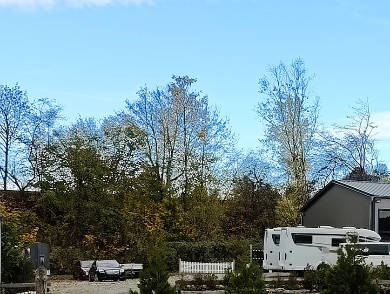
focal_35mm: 111
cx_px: 391
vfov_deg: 13.2
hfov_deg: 17.3
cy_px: 308
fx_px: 1252
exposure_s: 1/1156
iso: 100
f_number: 1.8
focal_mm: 6.06
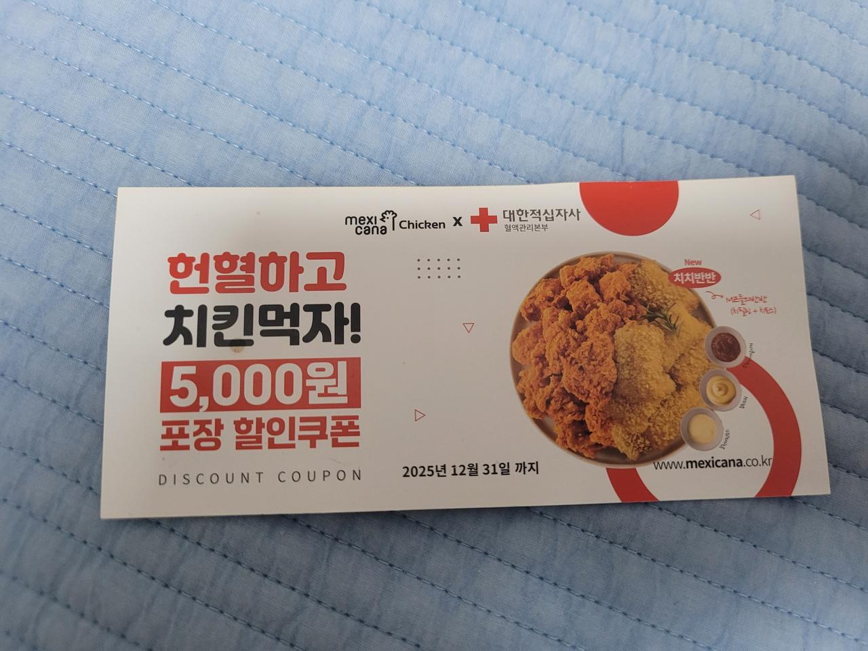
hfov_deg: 67.3
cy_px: 326
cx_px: 434
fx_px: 652
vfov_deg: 53.1
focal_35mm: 26
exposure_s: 1/40
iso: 500
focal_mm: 5.4
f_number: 1.8
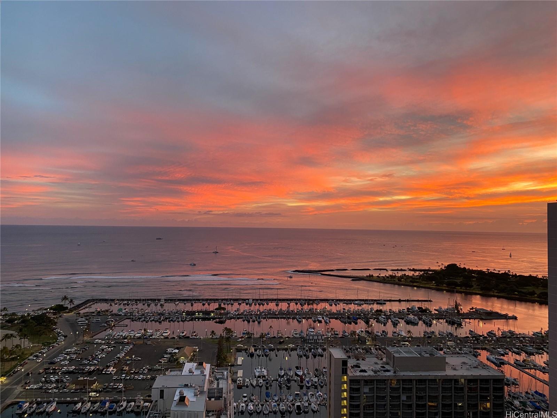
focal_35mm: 26
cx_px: 278
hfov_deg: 67.3
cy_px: 209
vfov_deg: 53.1
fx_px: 418
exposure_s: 1/60
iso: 125
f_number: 1.8
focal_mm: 4.25
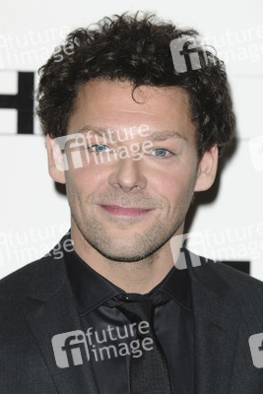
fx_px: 2381
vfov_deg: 9.5
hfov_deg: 6.3
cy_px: 197
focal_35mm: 218
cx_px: 132
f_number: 4.5
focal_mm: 145
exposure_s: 1/200
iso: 320
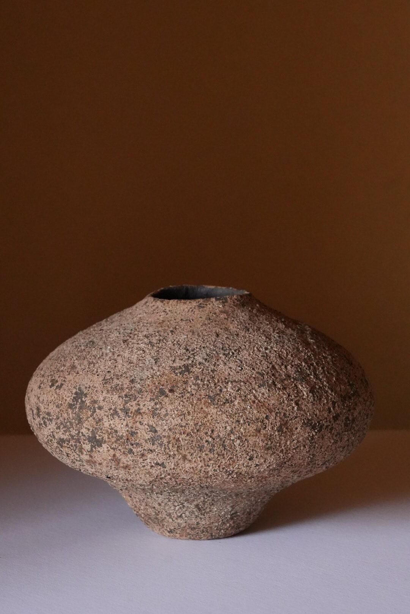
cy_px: 307
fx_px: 1791
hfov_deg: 13.1
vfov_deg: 19.4
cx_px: 205
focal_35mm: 105
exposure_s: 1/50
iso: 8000
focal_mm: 70
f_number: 9
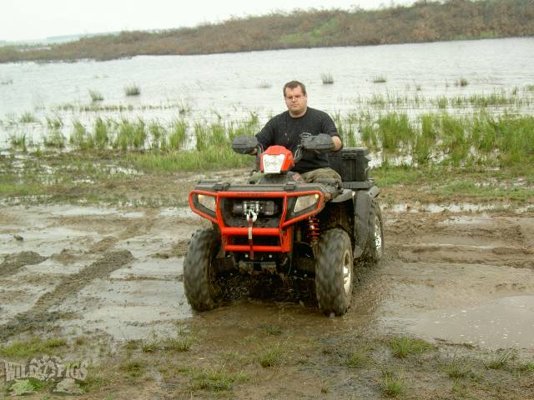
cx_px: 267
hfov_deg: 34.9
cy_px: 200
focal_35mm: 55
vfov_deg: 26.6
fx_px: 848
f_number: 3.3
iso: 50
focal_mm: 11.3
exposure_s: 1/200
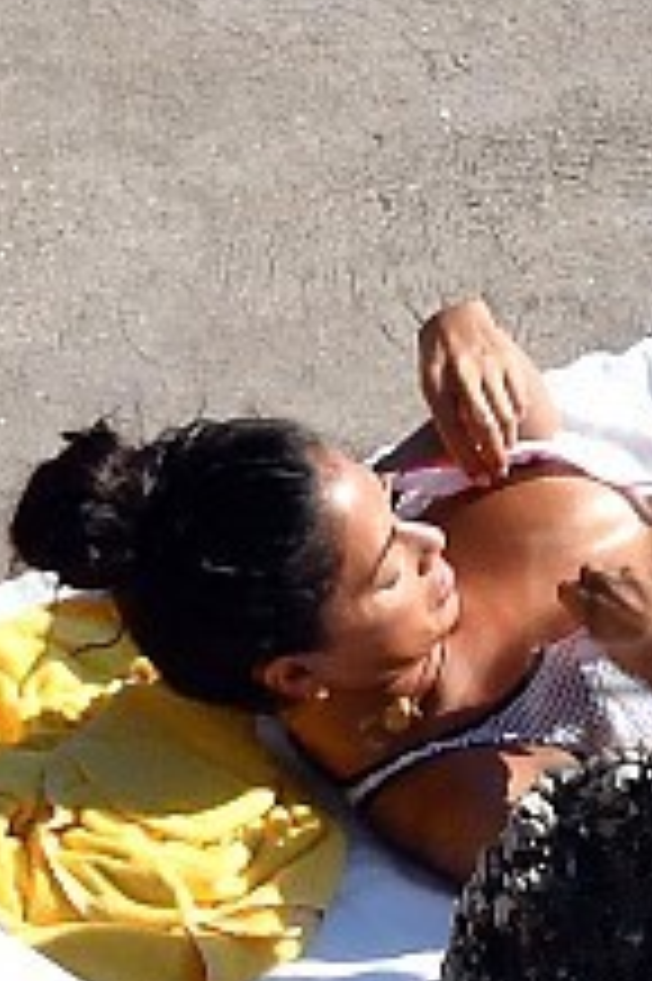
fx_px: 67475
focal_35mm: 2480
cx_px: 1151
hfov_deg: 0.6
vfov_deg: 0.8
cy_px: 540
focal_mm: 600
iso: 500
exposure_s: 1/500
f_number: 11
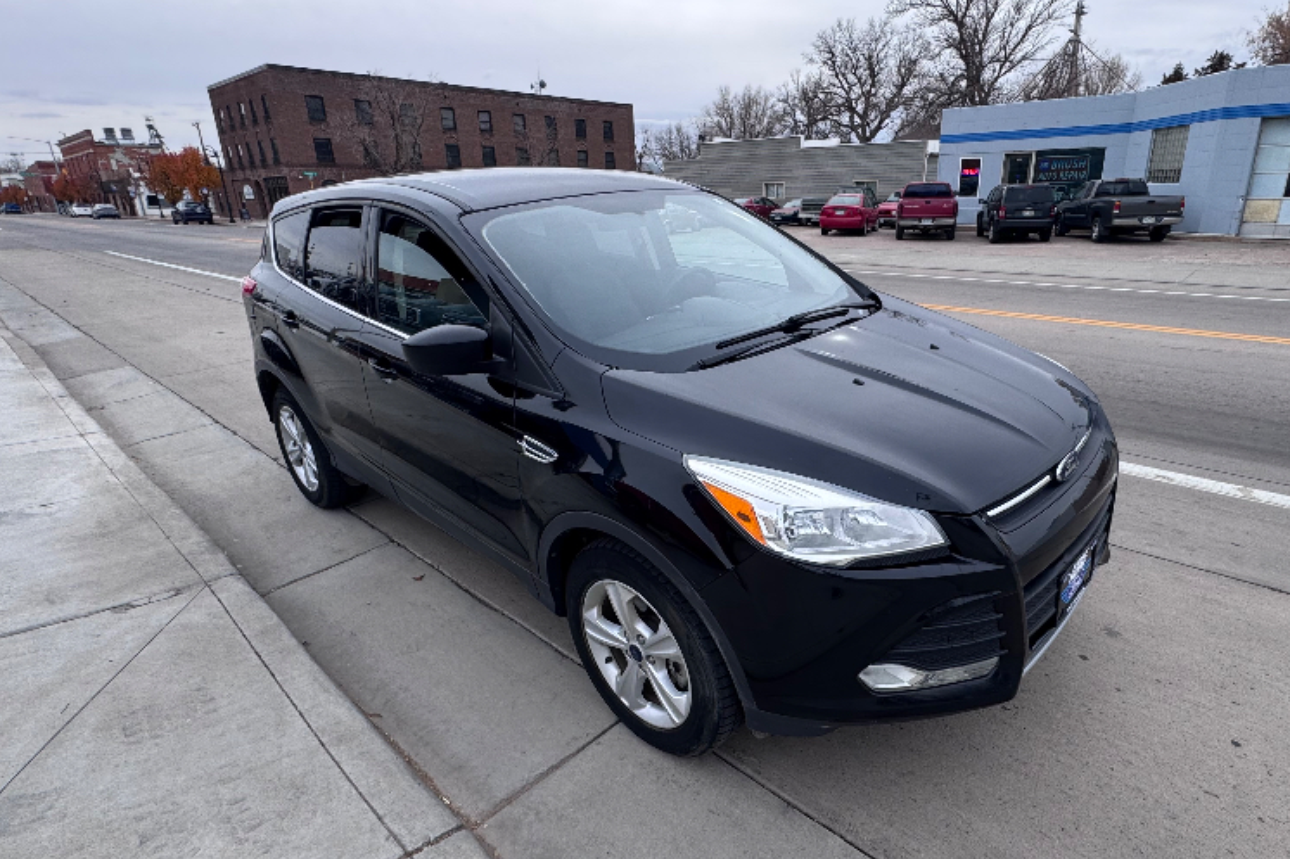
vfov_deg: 61.9
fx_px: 716
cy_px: 442
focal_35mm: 20
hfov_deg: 83.4
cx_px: 740
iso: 40
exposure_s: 1/467
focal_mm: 2.22
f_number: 2.2
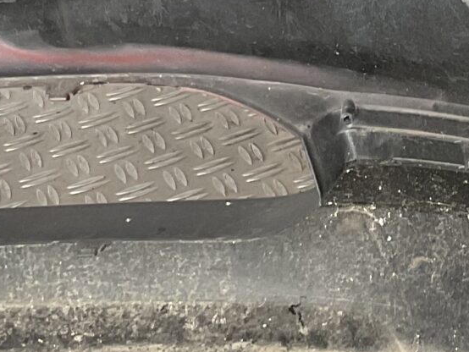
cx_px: 577
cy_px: 85
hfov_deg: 14.2
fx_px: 1816
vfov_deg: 11.0
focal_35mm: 134
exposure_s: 1/100
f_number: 1.8
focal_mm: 3
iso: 25
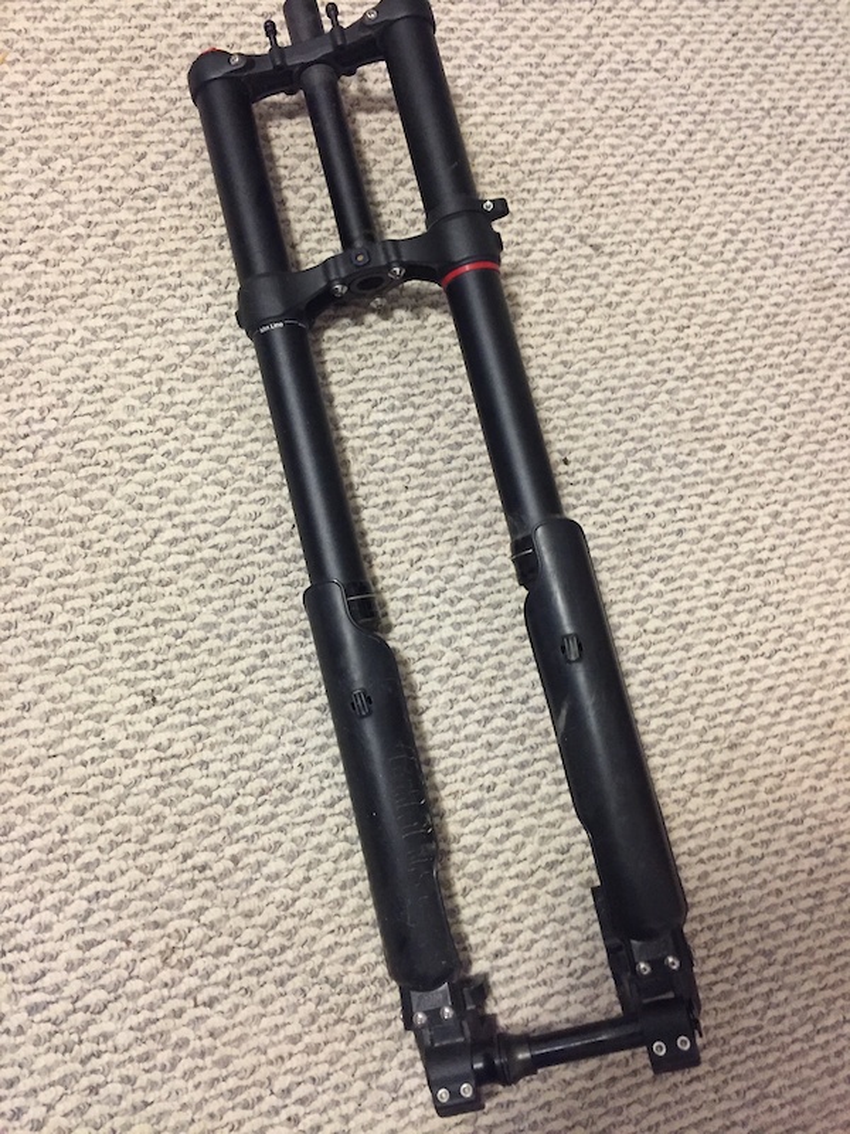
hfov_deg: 48.2
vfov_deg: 61.7
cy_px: 567
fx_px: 949
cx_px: 425
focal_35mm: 29
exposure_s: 1/15
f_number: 2.2
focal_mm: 4.15
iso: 320
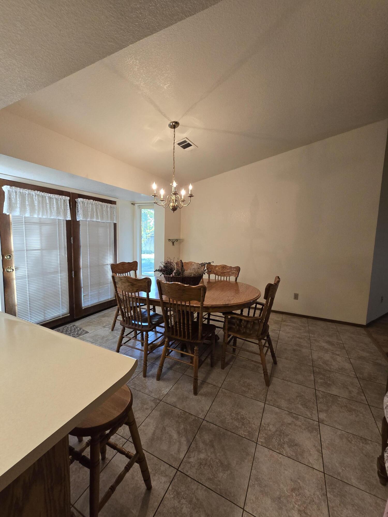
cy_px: 258
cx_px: 194
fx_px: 194
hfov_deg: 89.9
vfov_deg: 106.2
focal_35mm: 13
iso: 200
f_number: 2.2
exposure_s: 1/60
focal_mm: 2.2
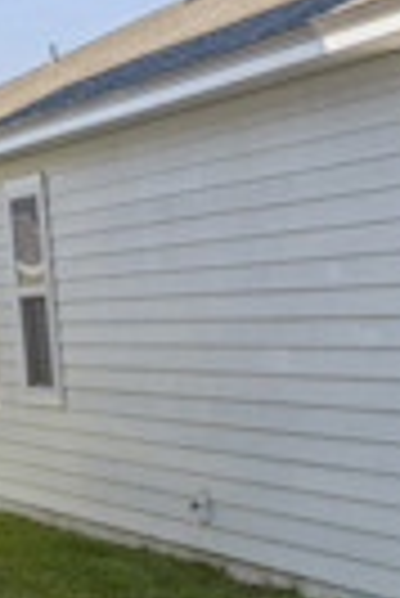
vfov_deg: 15.1
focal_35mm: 133
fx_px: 2209
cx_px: -1258
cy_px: -9
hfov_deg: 7.2
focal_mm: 18.4
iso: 320
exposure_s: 1/500
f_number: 9
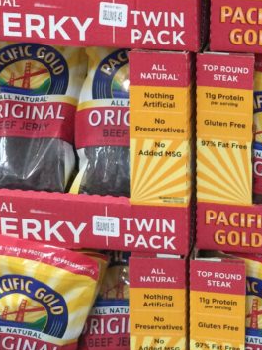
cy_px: -41
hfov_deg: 17.1
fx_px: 849
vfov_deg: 22.0
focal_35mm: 84
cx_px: 277
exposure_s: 1/30
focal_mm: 4.15
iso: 160
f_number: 2.2
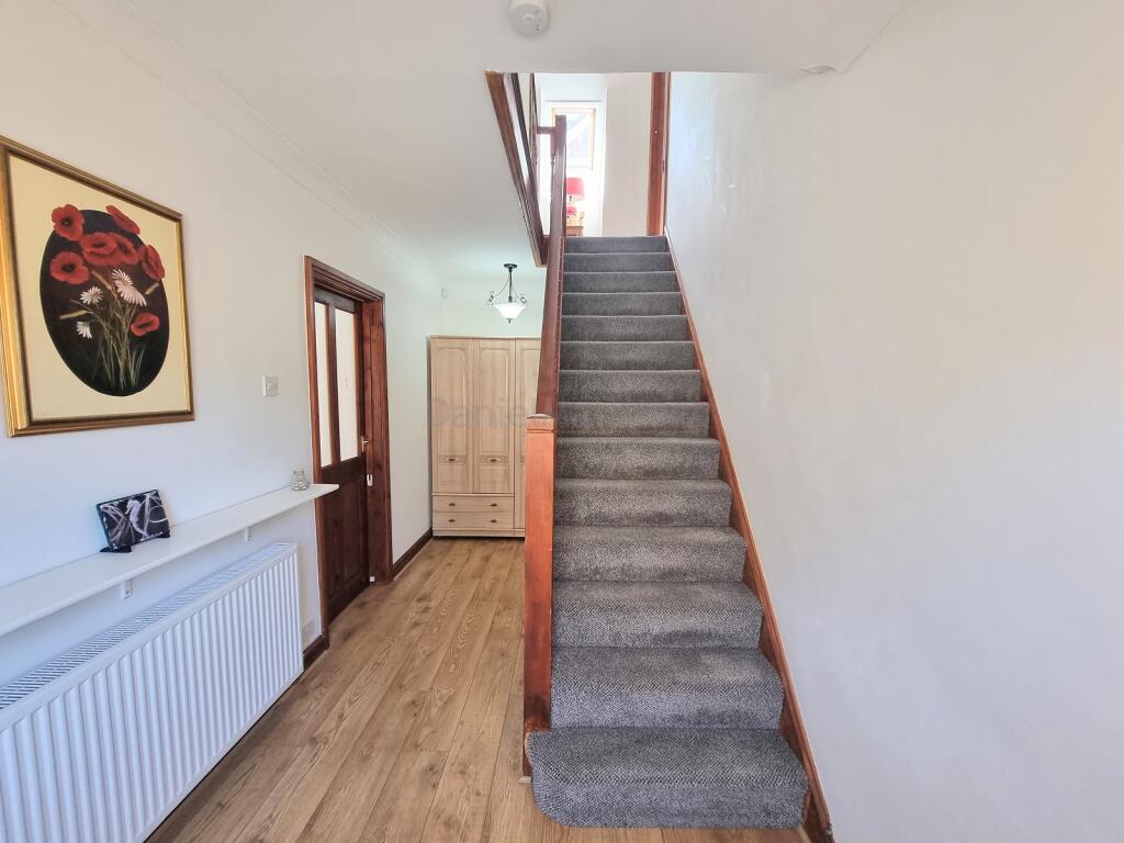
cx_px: 562
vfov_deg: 89.9
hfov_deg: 106.2
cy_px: 422
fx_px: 422
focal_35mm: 13
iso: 200
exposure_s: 1/60
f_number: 2.2
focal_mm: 2.2
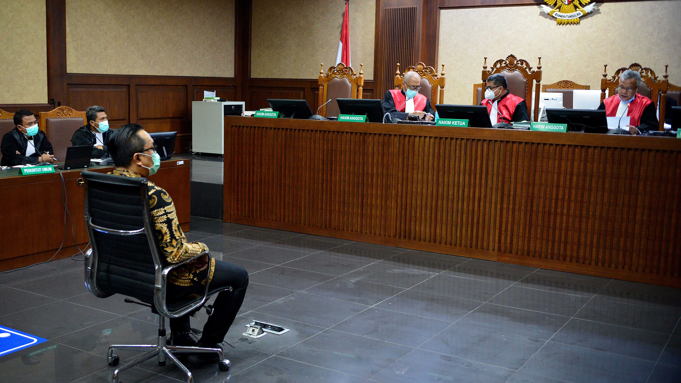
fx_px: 704
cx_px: 286
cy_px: 182
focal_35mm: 39
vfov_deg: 30.4
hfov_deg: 51.4
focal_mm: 32
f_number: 2.8
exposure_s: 1/50
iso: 3200
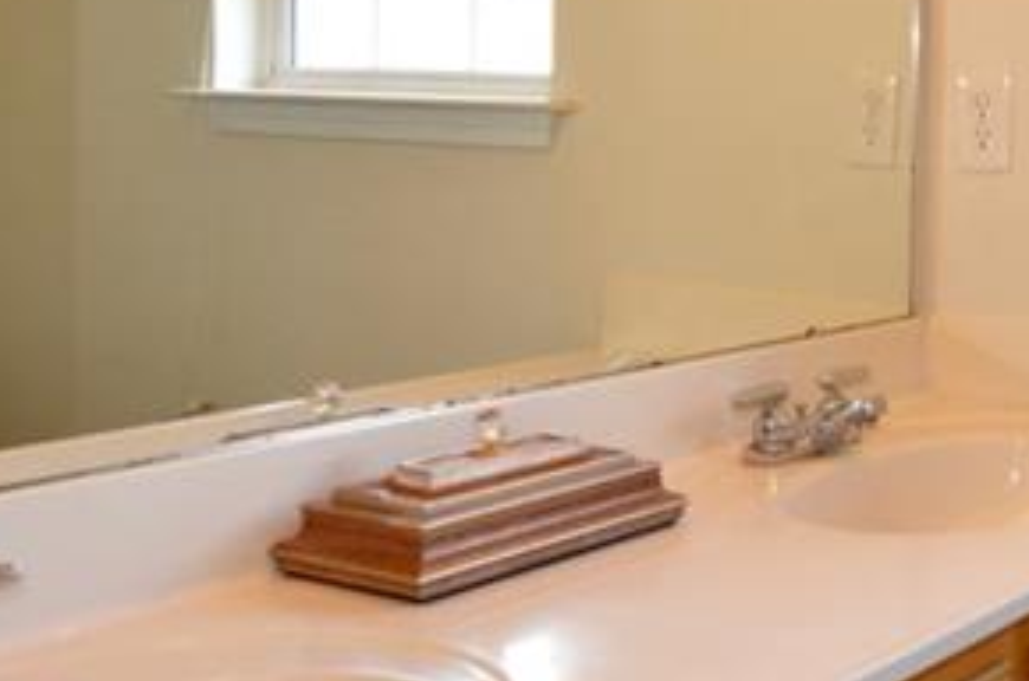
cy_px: 188
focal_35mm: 53
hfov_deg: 32.3
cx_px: 1174
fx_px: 1512
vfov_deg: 25.2
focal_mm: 10
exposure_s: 1/80
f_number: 4.5
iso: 400
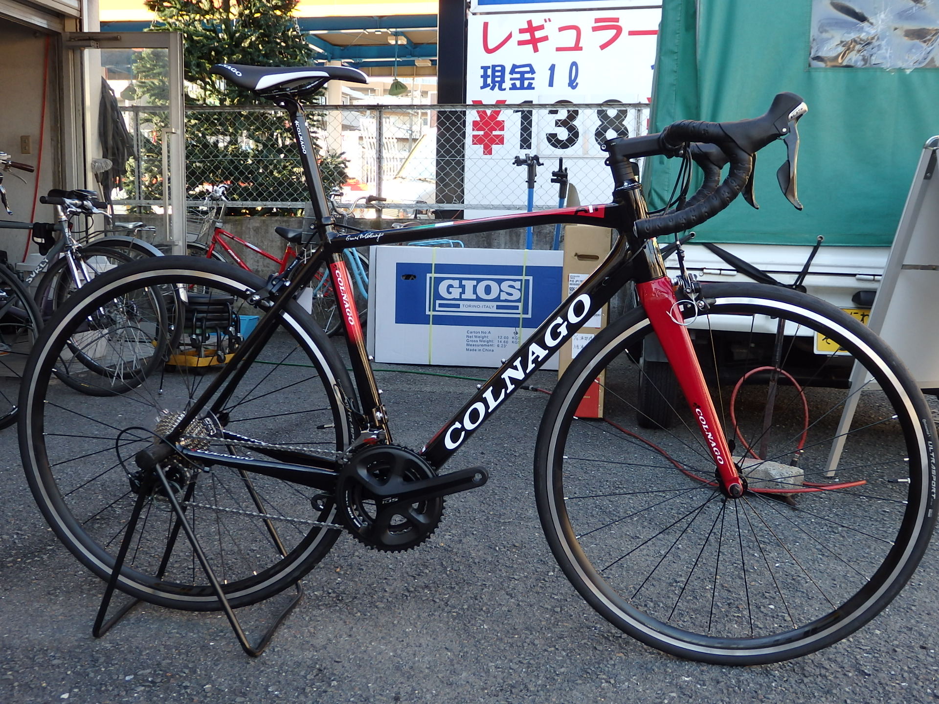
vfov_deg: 42.9
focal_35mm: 33
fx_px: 895
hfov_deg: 55.4
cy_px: 352
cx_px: 470
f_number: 3.4
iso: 125
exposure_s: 1/80
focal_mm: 6
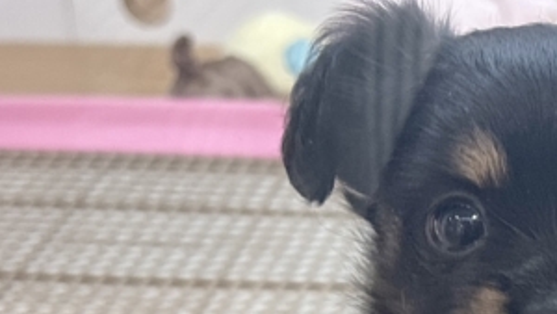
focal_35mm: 121
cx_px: 546
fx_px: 1788
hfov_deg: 17.3
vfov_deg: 9.8
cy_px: 444
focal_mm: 5.96
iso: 40
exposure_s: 1/50
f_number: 1.6
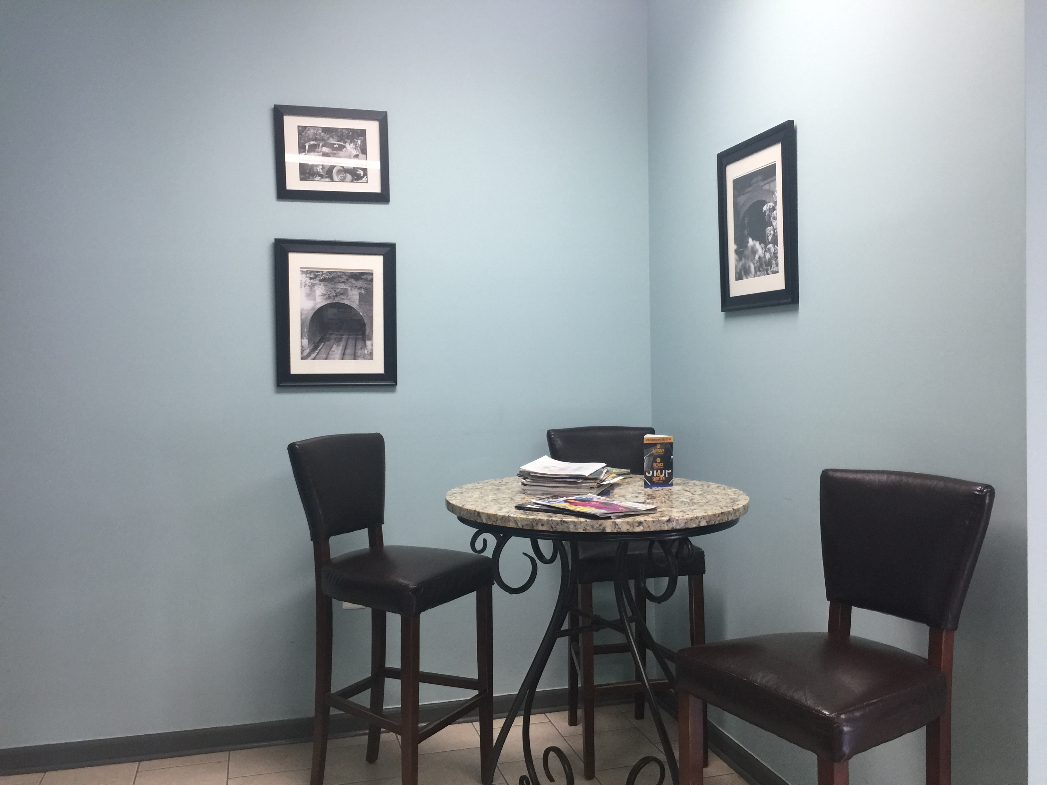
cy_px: 392
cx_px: 524
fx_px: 877
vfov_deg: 48.2
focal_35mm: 29
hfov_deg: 61.7
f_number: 2.2
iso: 50
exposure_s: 1/30
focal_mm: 4.15
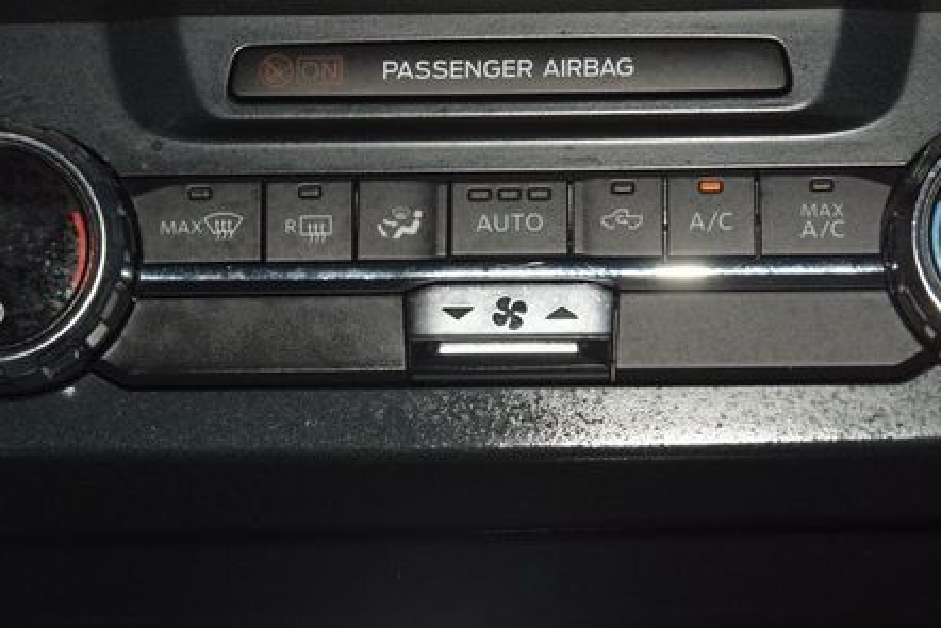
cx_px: 519
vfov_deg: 9.0
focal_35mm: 152
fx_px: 3974
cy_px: 284
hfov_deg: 13.5
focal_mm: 70
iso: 100
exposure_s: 1/125
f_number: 8
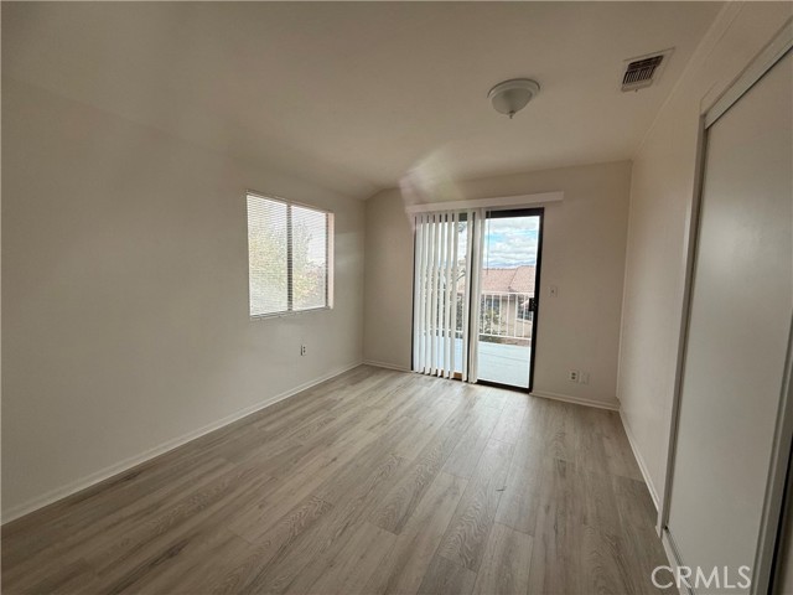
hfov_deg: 102.1
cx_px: 396
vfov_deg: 85.7
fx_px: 321
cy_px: 298
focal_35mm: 14
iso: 64
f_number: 2.2
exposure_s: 1/175
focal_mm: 2.22
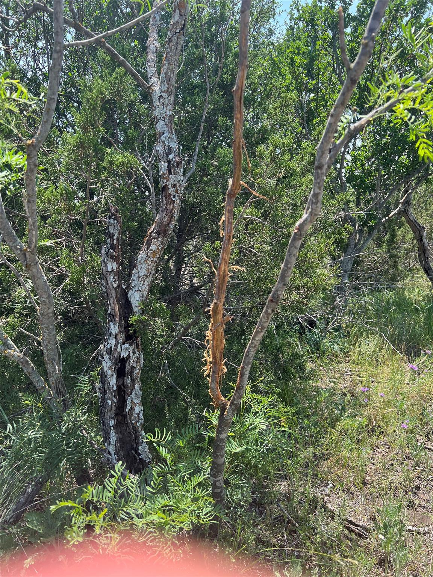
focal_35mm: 26
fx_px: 434
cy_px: 288
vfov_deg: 67.3
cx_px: 216
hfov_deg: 53.1
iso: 50
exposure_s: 1/957
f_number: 1.5
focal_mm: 5.7
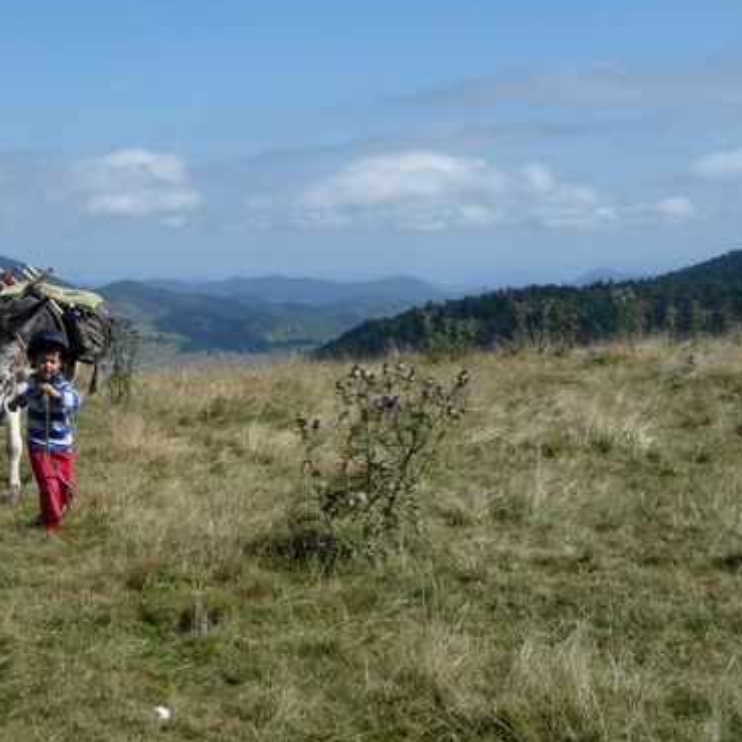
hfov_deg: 26.8
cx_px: -66
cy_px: 384
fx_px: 1431
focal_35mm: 59
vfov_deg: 29.1
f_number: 3.3
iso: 100
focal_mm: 4.7
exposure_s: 1/1300
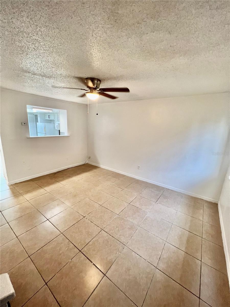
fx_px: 115
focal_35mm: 13
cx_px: 115
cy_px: 154
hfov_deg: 89.9
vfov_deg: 106.2
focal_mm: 1.57
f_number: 1.8
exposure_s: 1/60
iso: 200
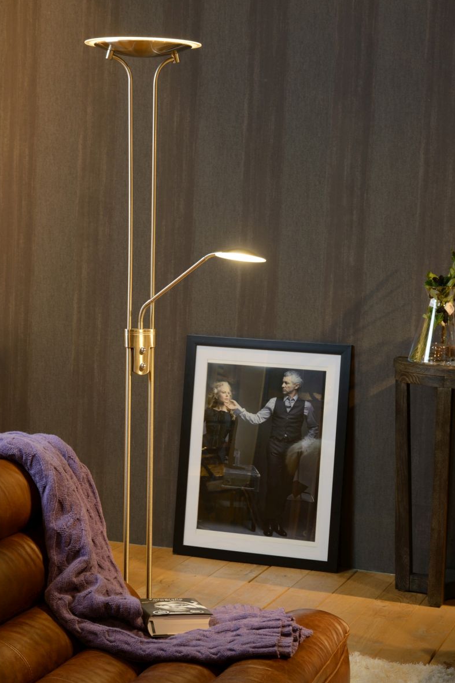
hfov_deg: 20.3
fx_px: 1270
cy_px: 341
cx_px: 227
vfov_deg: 30.1
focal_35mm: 67
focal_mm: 66
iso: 100
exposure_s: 1/2
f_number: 9
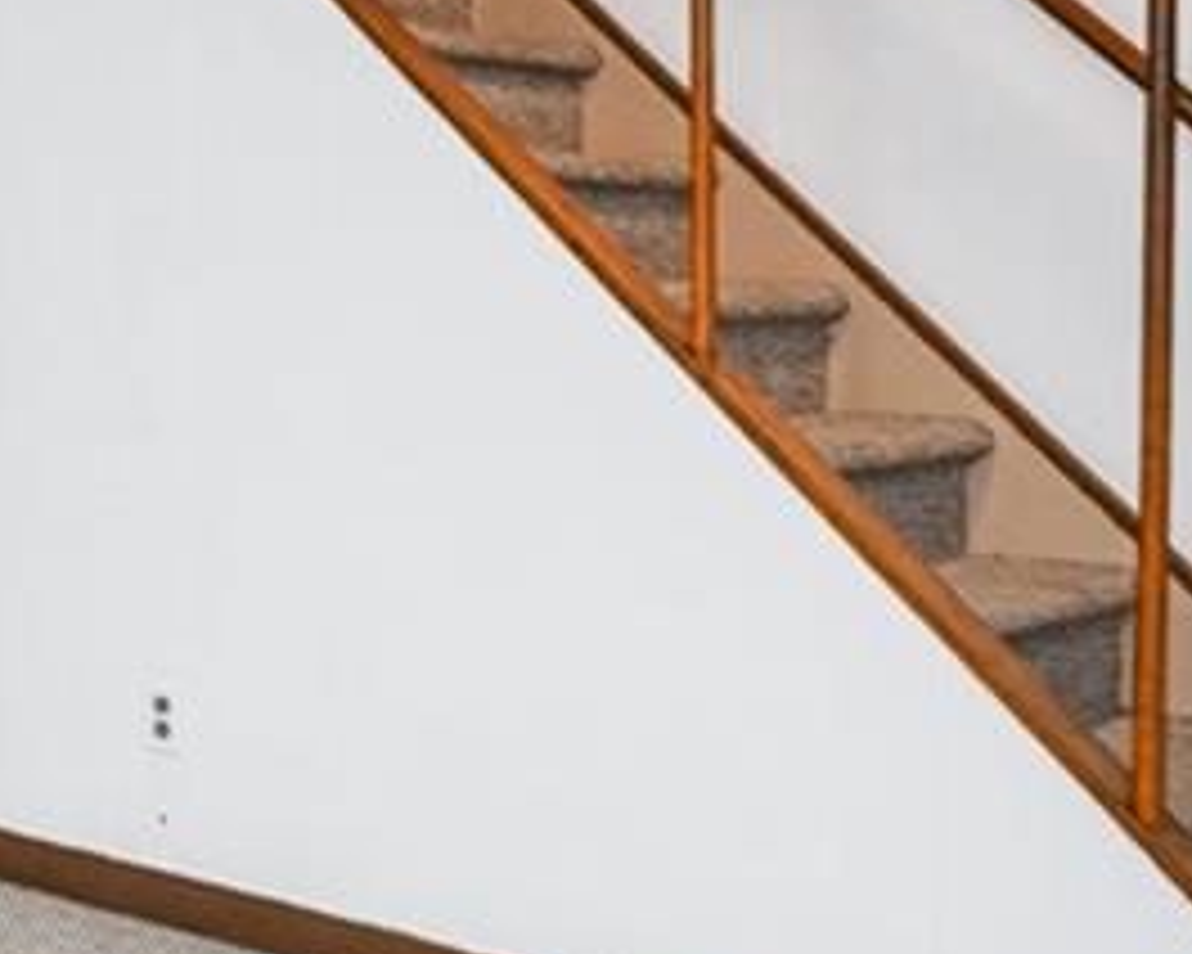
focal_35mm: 60
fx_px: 2110
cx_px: -733
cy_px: 252
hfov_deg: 23.2
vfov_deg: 25.2
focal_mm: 16.5
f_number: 4
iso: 50
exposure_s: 1/15
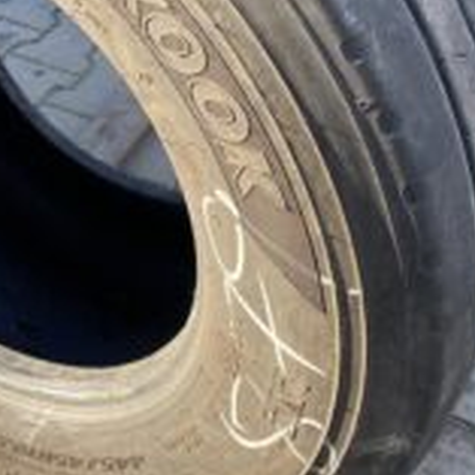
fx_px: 978
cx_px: 51
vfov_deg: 26.6
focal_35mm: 63
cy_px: 74
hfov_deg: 26.4
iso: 32
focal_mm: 4.25
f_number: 1.8
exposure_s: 1/265
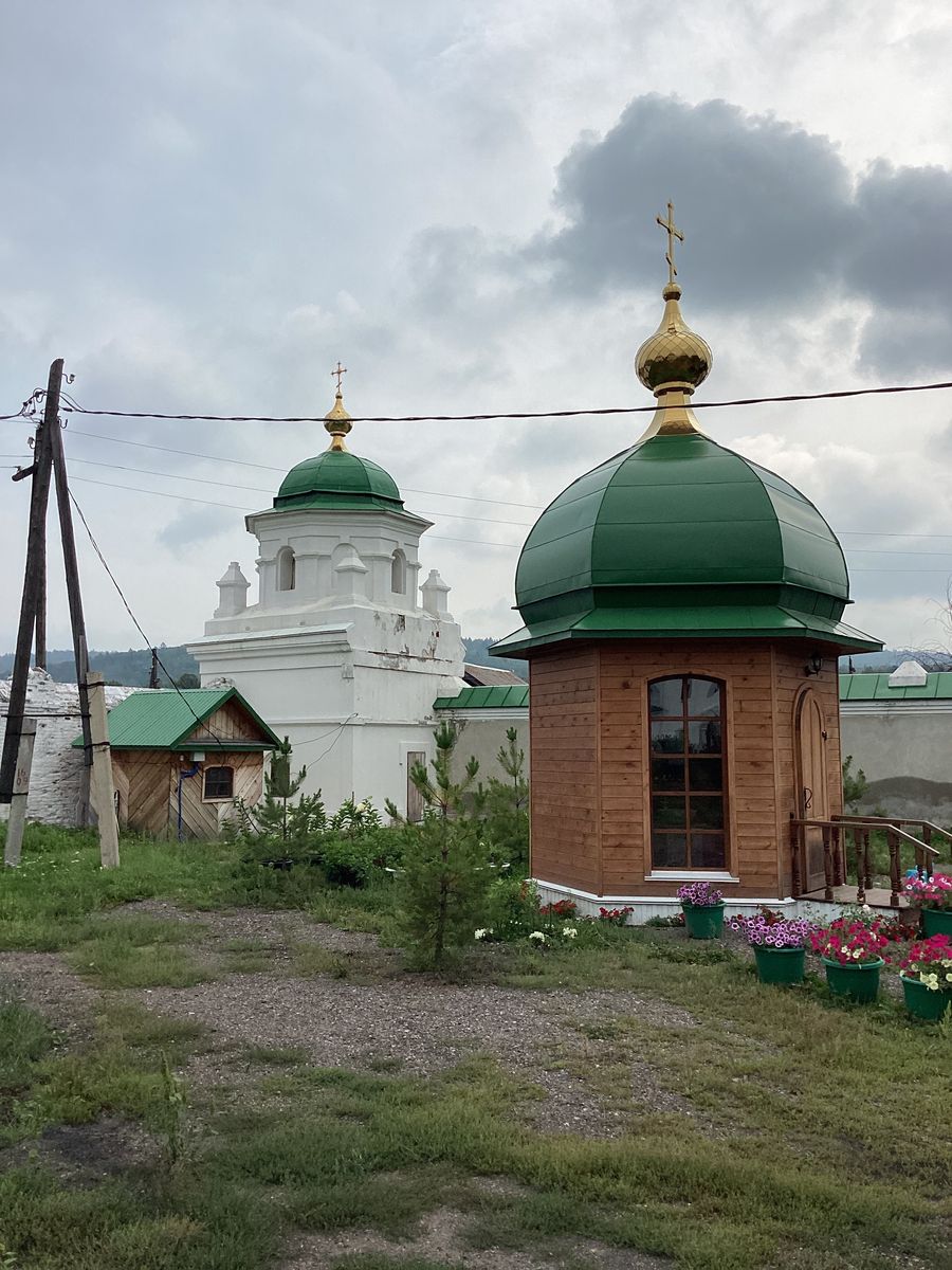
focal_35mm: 31
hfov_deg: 45.4
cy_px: 635
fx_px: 1137
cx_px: 476
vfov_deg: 58.4
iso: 25
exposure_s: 1/2146
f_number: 2.4
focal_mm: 3.3
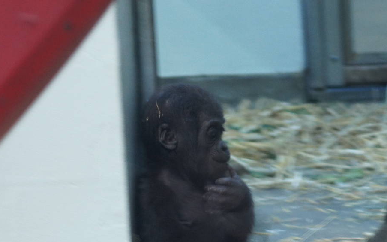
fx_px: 3427
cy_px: 225
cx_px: 279
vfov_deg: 4.0
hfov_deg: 6.5
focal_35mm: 325
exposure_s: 1/4
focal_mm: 120
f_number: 5.6
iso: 800
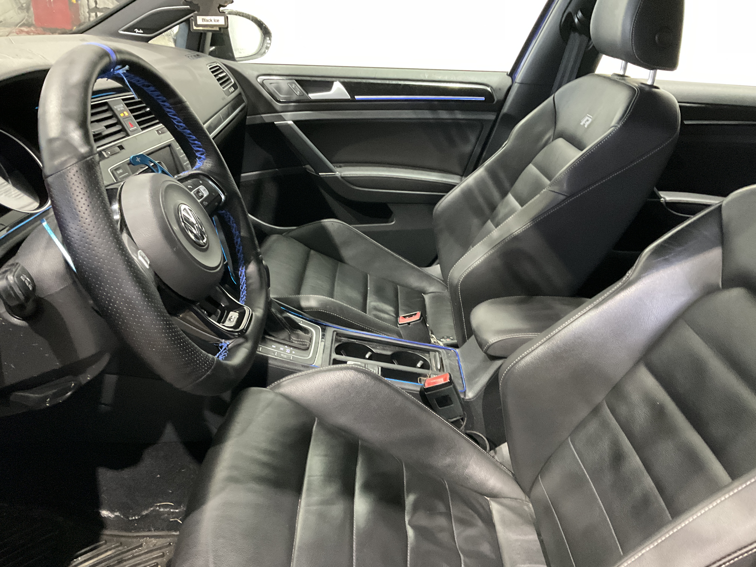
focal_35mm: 29
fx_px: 633
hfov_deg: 61.7
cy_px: 284
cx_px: 378
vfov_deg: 48.2
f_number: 1.8
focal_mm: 3
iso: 500
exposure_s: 1/24
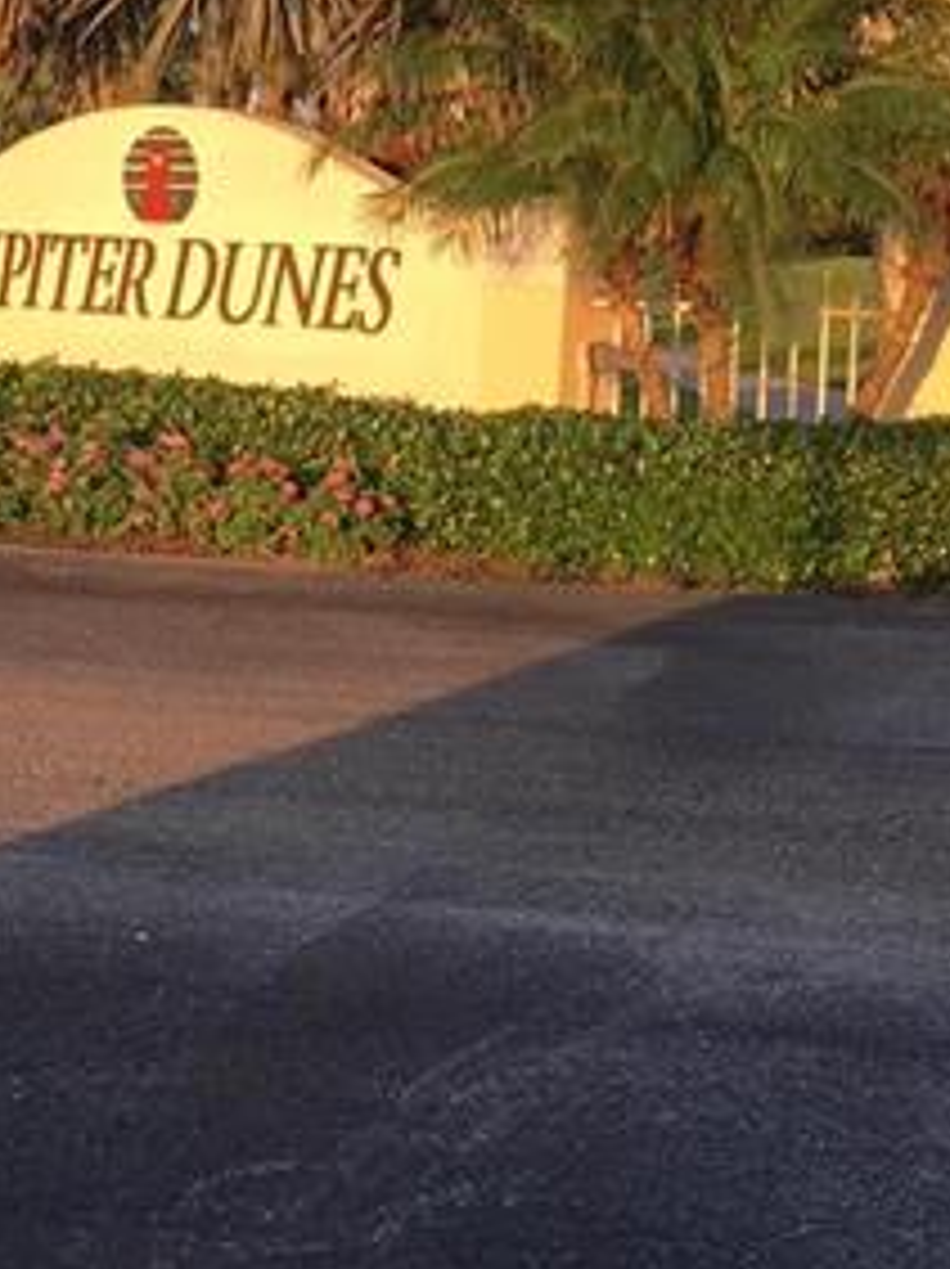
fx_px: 2895
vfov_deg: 24.6
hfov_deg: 18.5
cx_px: 194
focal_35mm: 79
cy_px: 378
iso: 25
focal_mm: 4.15
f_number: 2.2
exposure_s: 1/450
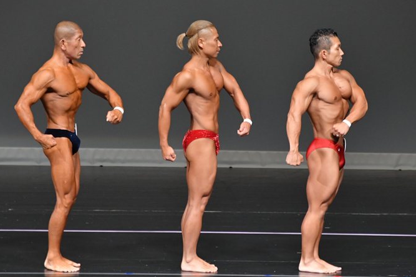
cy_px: 146
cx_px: 220
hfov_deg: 5.1
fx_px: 4631
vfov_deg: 3.4
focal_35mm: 401
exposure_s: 1/400
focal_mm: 230
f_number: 5.6
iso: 4000
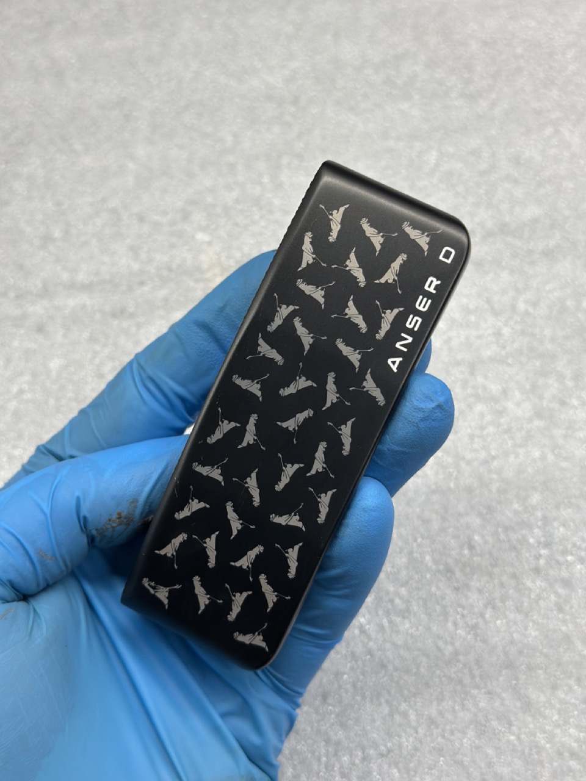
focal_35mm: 48
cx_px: 293
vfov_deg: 39.7
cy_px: 390
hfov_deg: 30.3
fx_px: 1083
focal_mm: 6.86
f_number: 1.78
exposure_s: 1/100
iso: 100
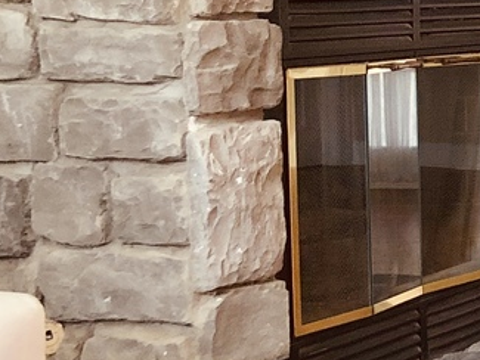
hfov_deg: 13.1
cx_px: 1040
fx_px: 1720
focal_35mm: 124
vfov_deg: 11.9
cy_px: 128
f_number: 1.8
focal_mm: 4
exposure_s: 1/24
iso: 40
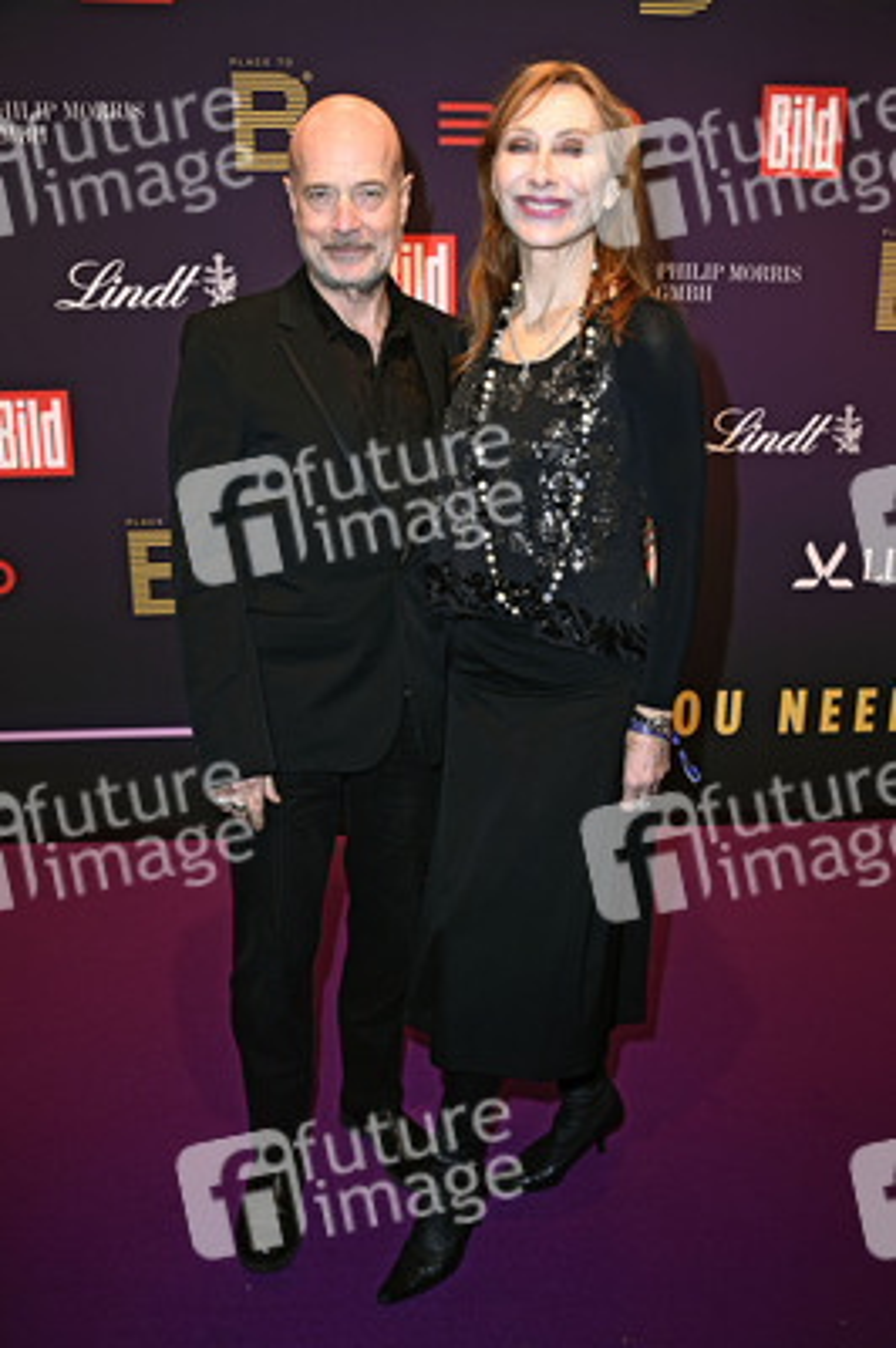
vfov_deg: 58.8
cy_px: 674
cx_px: 448
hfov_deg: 41.0
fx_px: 1197
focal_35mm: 32
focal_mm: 32
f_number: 6.3
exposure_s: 1/250
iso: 500
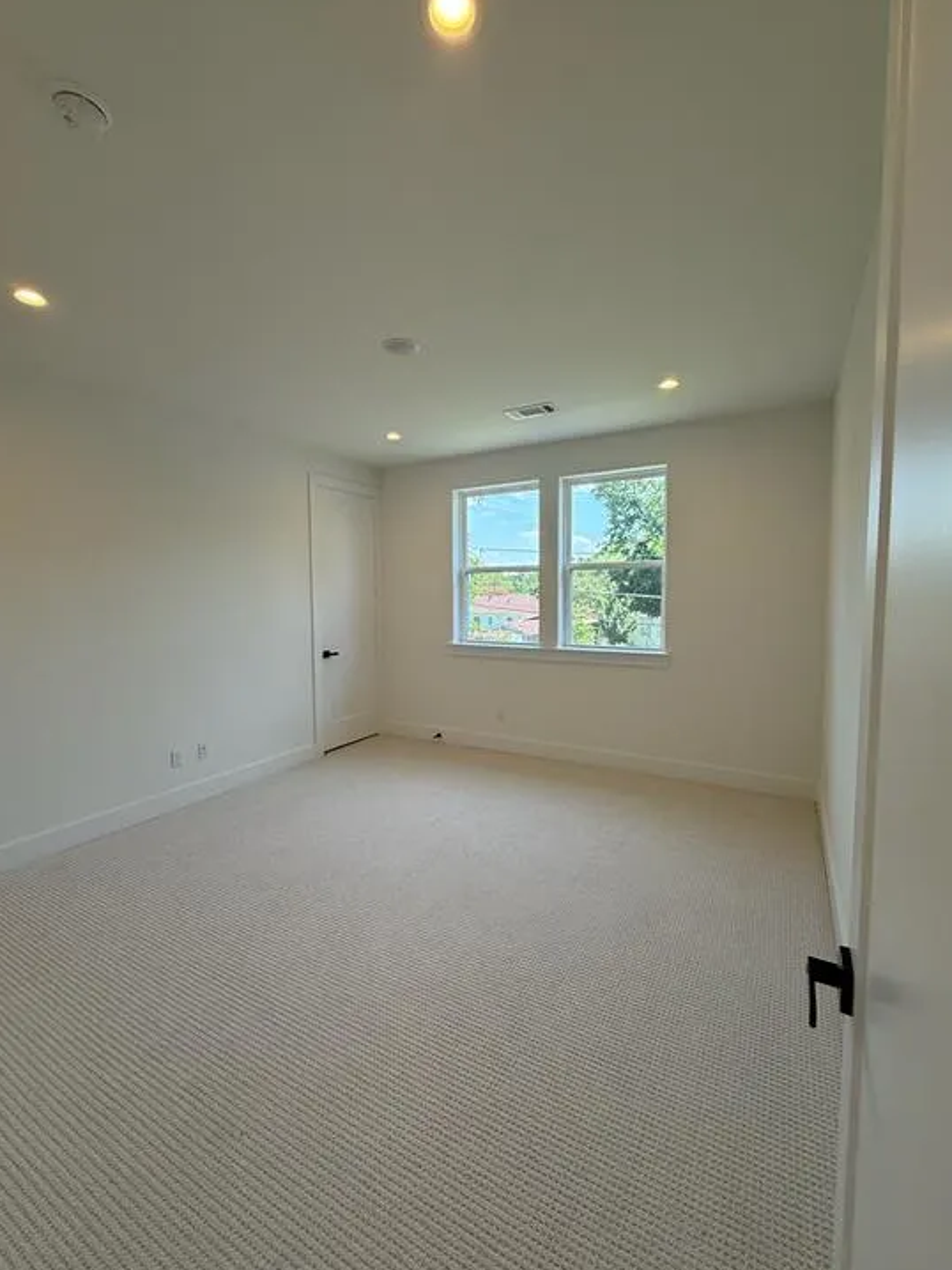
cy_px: 631
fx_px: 550
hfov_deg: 81.8
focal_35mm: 15
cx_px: 474
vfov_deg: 98.2
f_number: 2.2
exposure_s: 1/164
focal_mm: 2.22
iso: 64
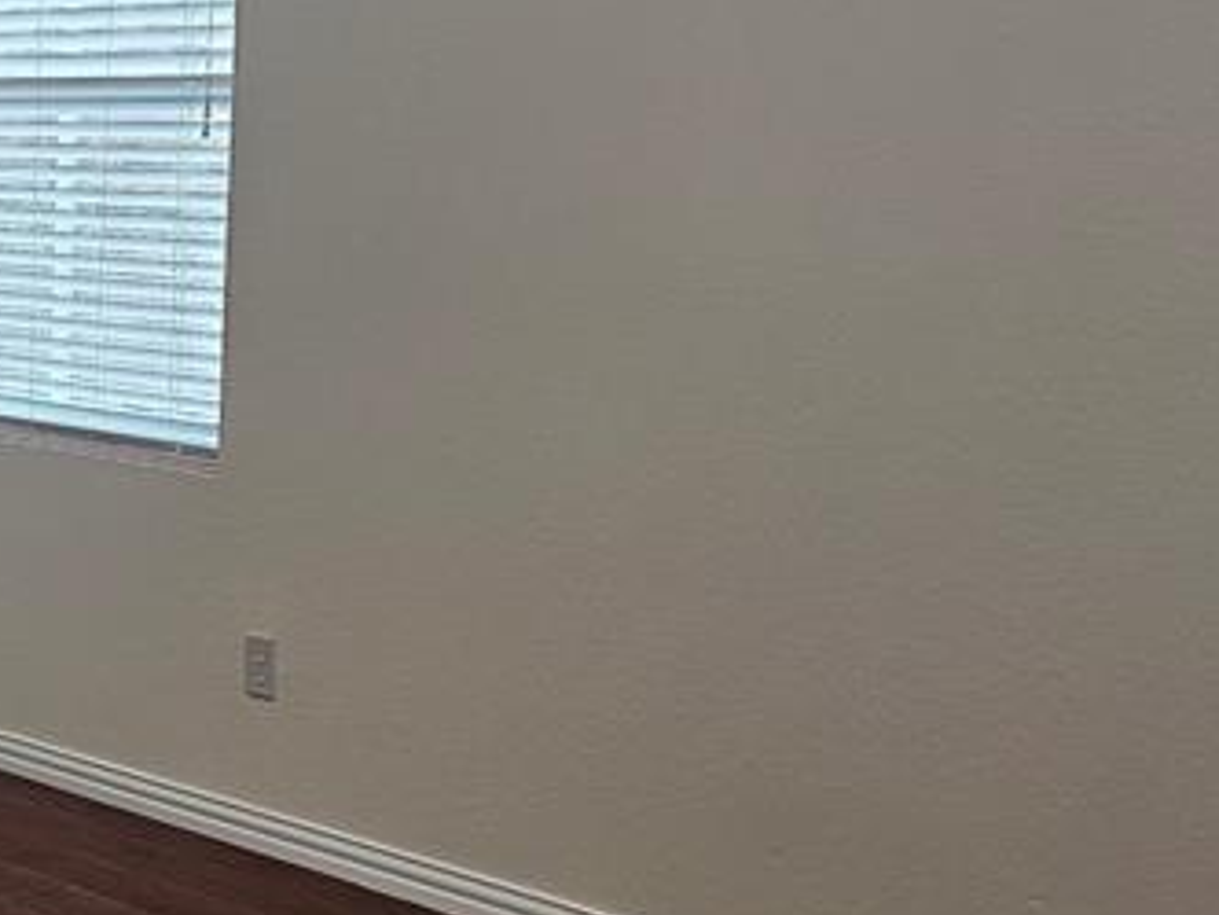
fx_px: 2500
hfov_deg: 23.4
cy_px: 489
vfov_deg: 20.7
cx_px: -470
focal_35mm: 71
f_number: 1.7
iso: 125
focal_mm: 6.3
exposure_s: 1/120
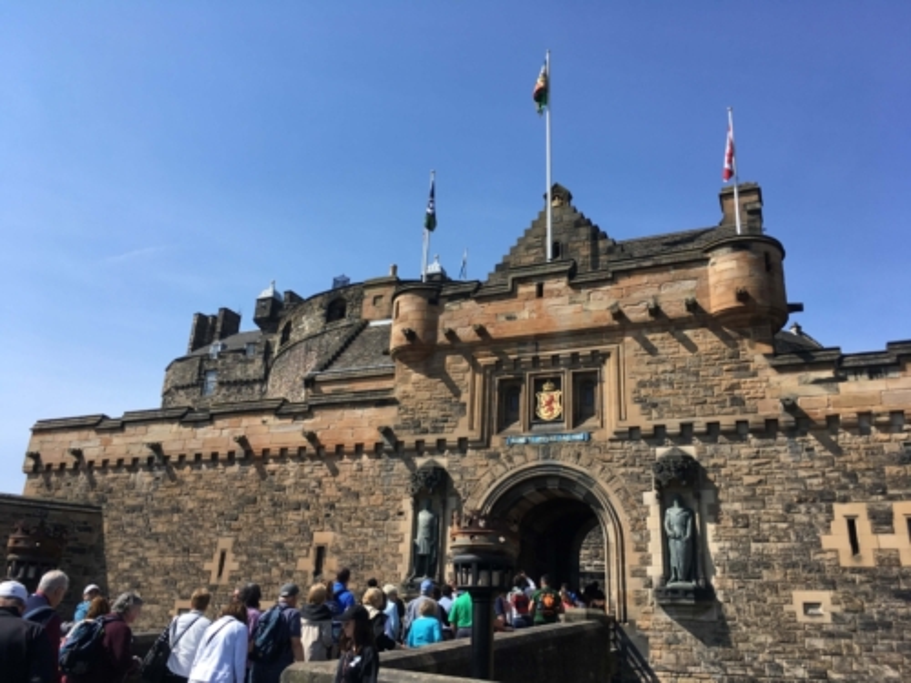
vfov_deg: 48.2
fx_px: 763
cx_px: 456
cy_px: 342
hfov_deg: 61.7
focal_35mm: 29
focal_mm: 4.15
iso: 25
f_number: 2.2
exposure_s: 1/1326
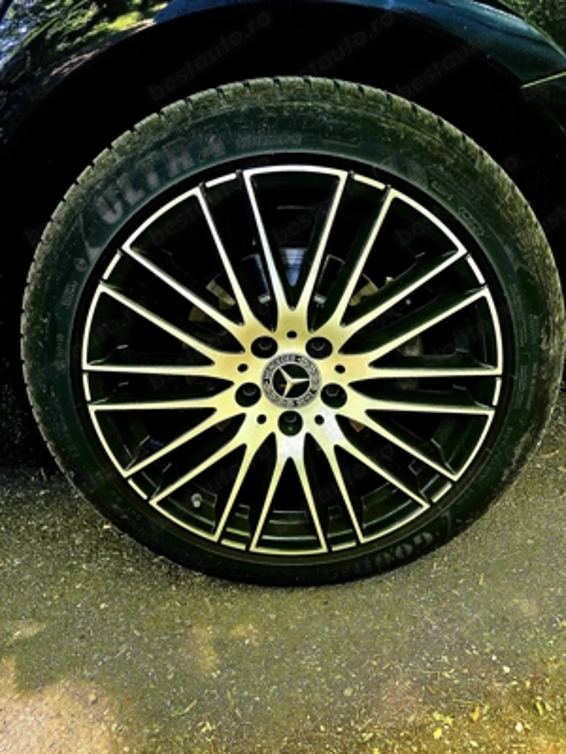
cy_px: 377
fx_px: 501
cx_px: 283
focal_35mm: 23
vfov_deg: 73.9
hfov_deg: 58.9
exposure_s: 1/101
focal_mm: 6.3
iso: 400
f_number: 1.7
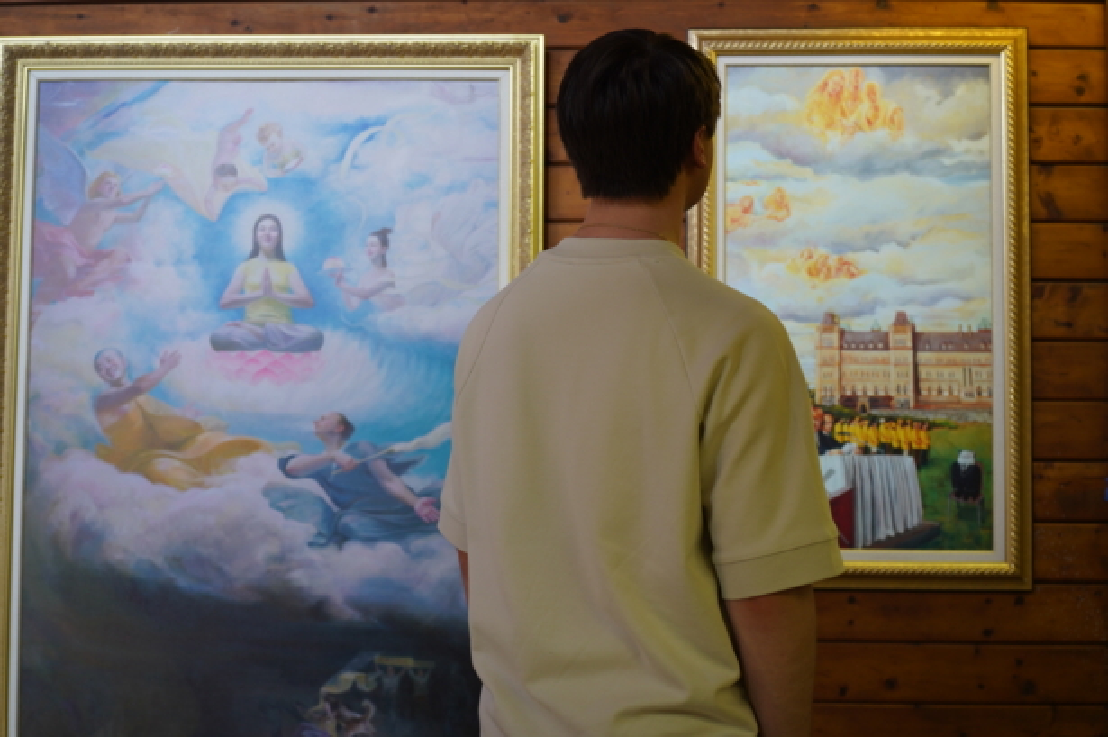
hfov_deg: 43.6
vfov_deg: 29.8
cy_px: 368
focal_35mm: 45
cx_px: 554
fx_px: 1384
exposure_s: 1/160
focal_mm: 45
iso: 640
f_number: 4
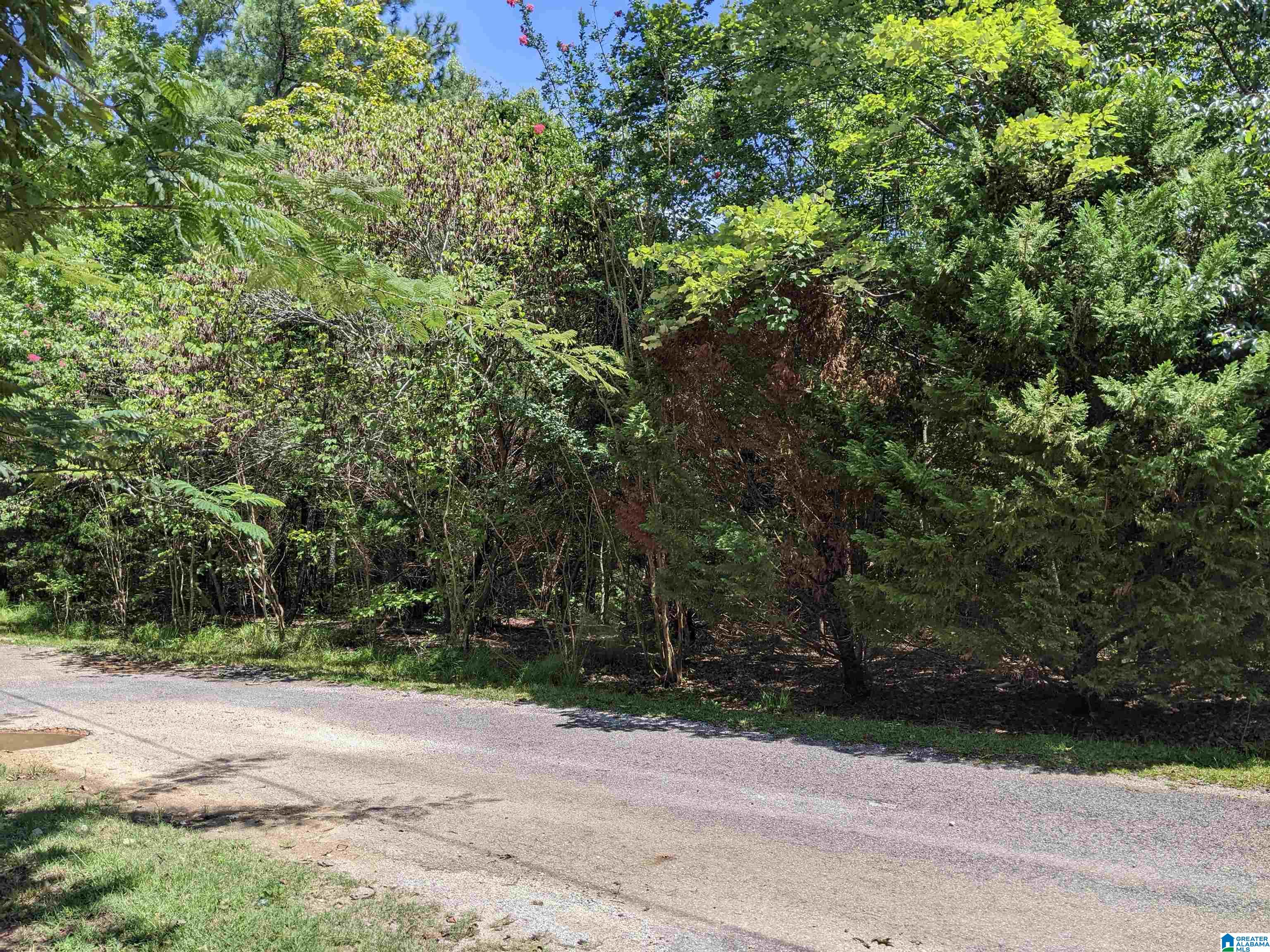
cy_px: 476
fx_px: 991
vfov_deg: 51.4
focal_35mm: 27
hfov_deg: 65.3
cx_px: 635
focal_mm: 4.44
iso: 43
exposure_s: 1/1235
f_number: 1.8
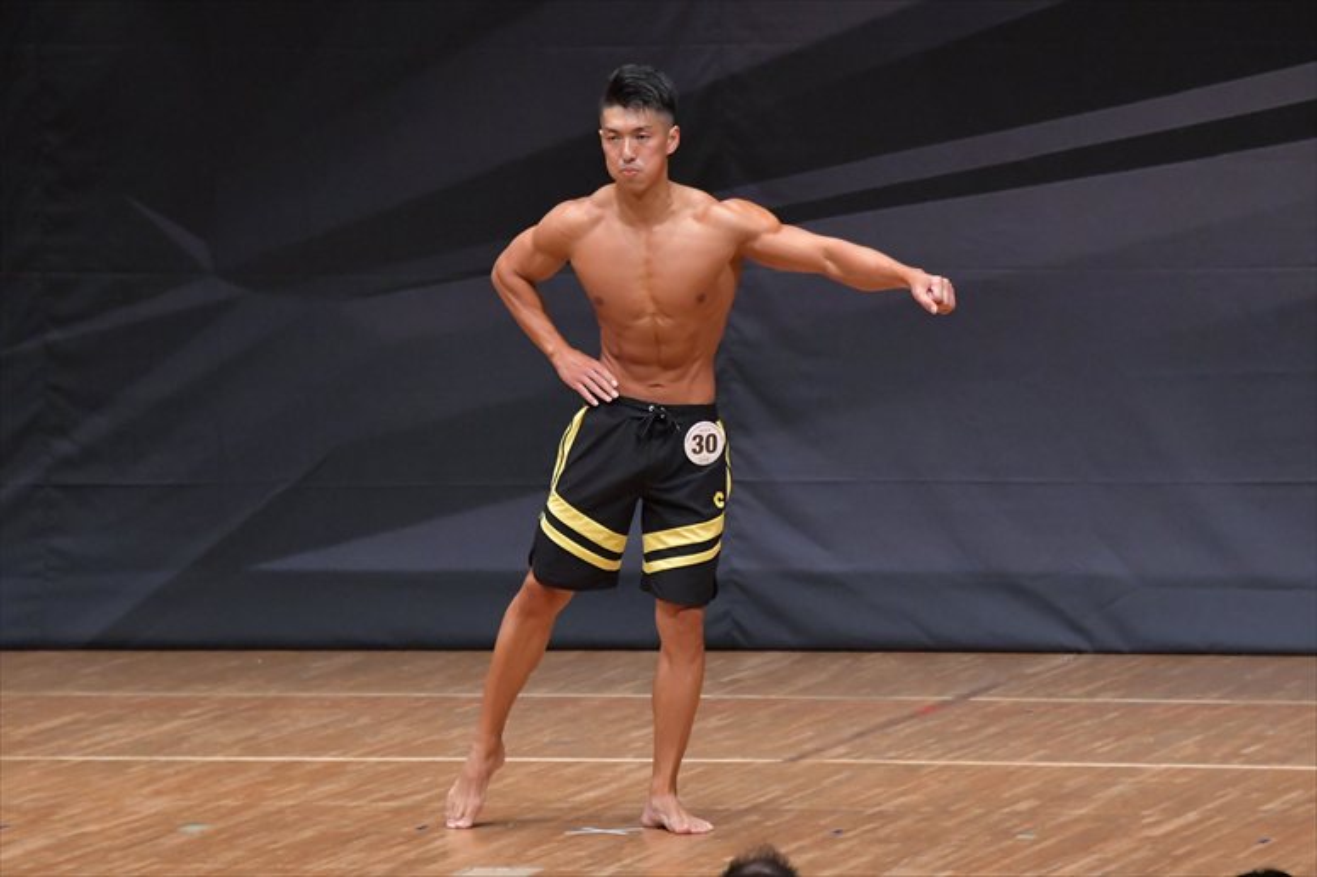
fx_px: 10421
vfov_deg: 4.8
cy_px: 438
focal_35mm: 285
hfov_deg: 7.2
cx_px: 658
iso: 6400
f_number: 5.6
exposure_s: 1/400
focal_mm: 190
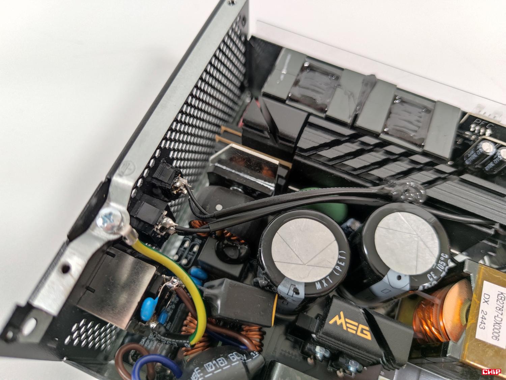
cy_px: 190
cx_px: 253
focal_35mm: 24
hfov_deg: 71.6
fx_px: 351
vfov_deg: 56.8
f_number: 1.85
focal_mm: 6.78
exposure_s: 1/33
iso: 336
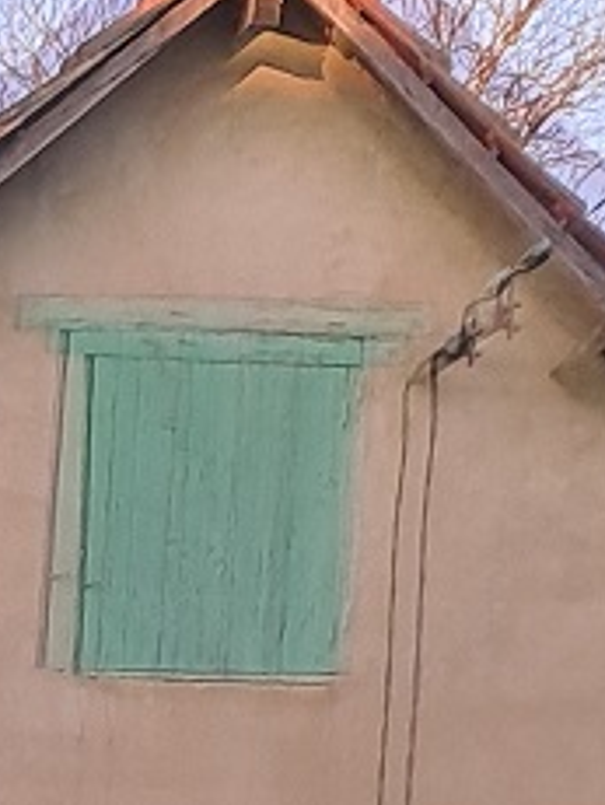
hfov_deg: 9.4
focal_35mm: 152
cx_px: -427
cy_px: 1544
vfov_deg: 11.8
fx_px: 3536
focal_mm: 4.65
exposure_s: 1/100
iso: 64
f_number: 1.8
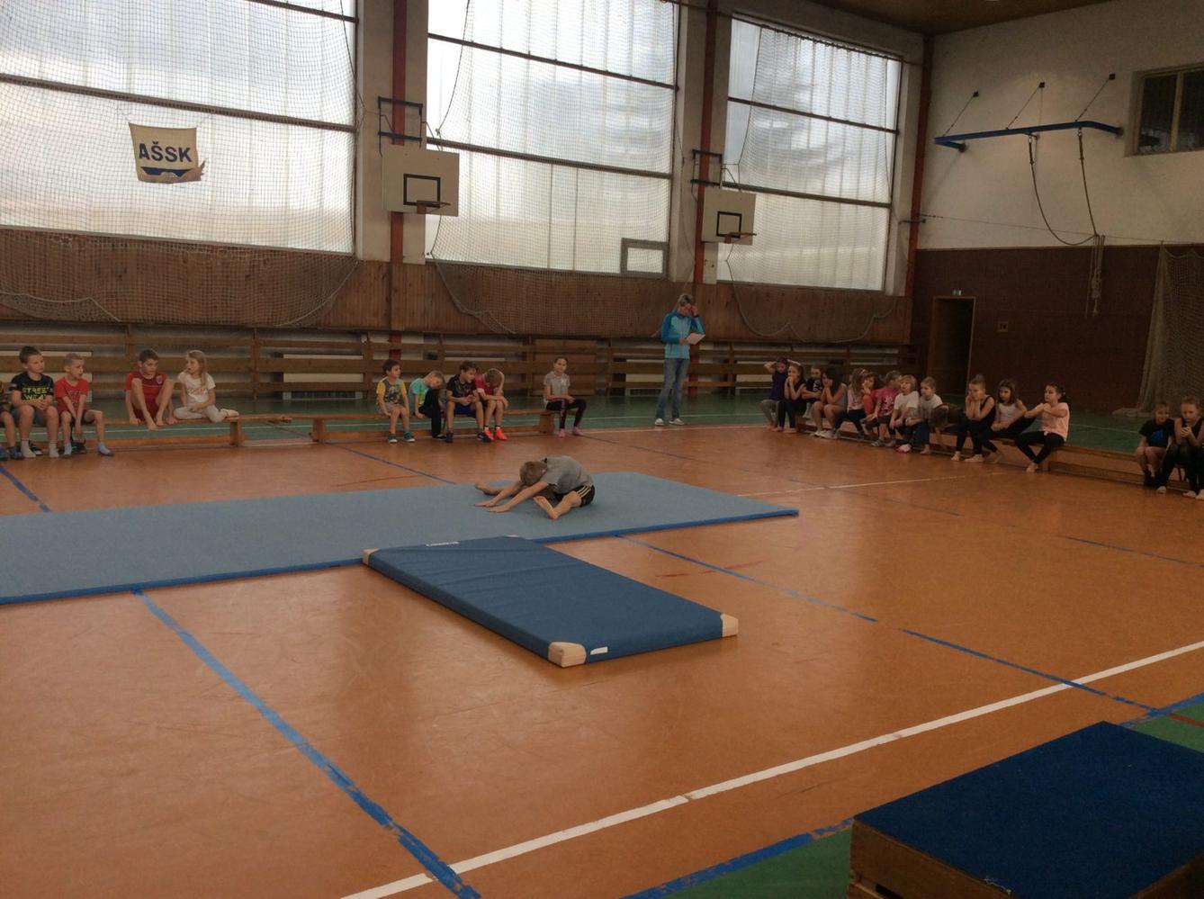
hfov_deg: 56.9
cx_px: 602
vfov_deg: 44.0
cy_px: 450
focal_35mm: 32
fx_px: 1111
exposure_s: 1/100
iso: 40
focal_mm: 3.3
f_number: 2.4
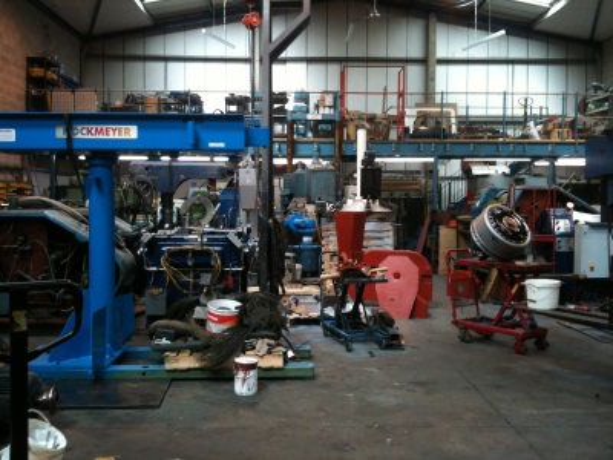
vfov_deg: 40.7
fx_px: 620
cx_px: 306
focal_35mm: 35
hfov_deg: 52.6
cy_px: 230
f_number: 2.8
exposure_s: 1/60
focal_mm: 3.85
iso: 100
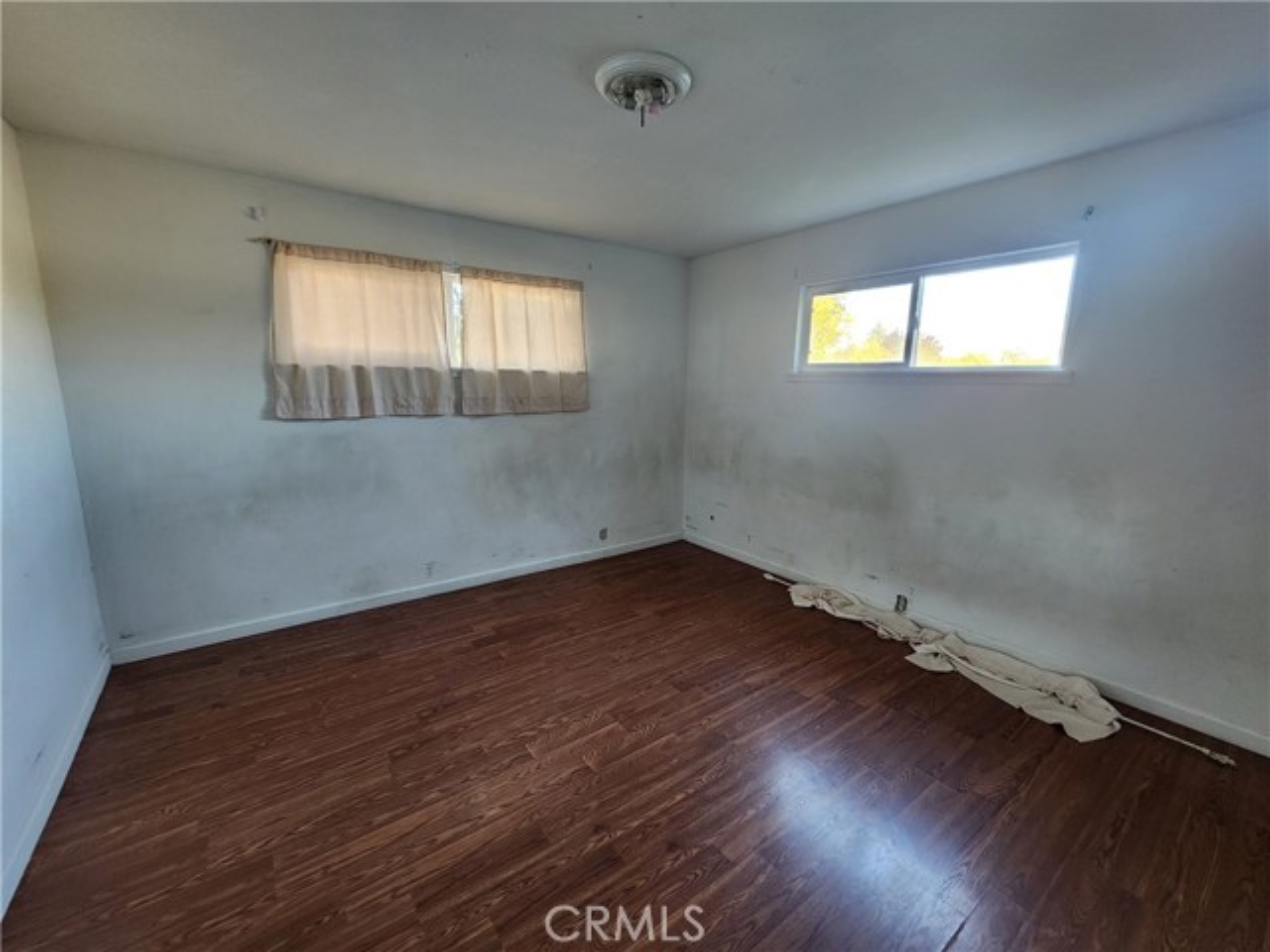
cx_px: 635
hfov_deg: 106.2
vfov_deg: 89.9
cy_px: 476
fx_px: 477
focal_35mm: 13
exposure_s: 1/30
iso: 320
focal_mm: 2.2
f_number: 2.2
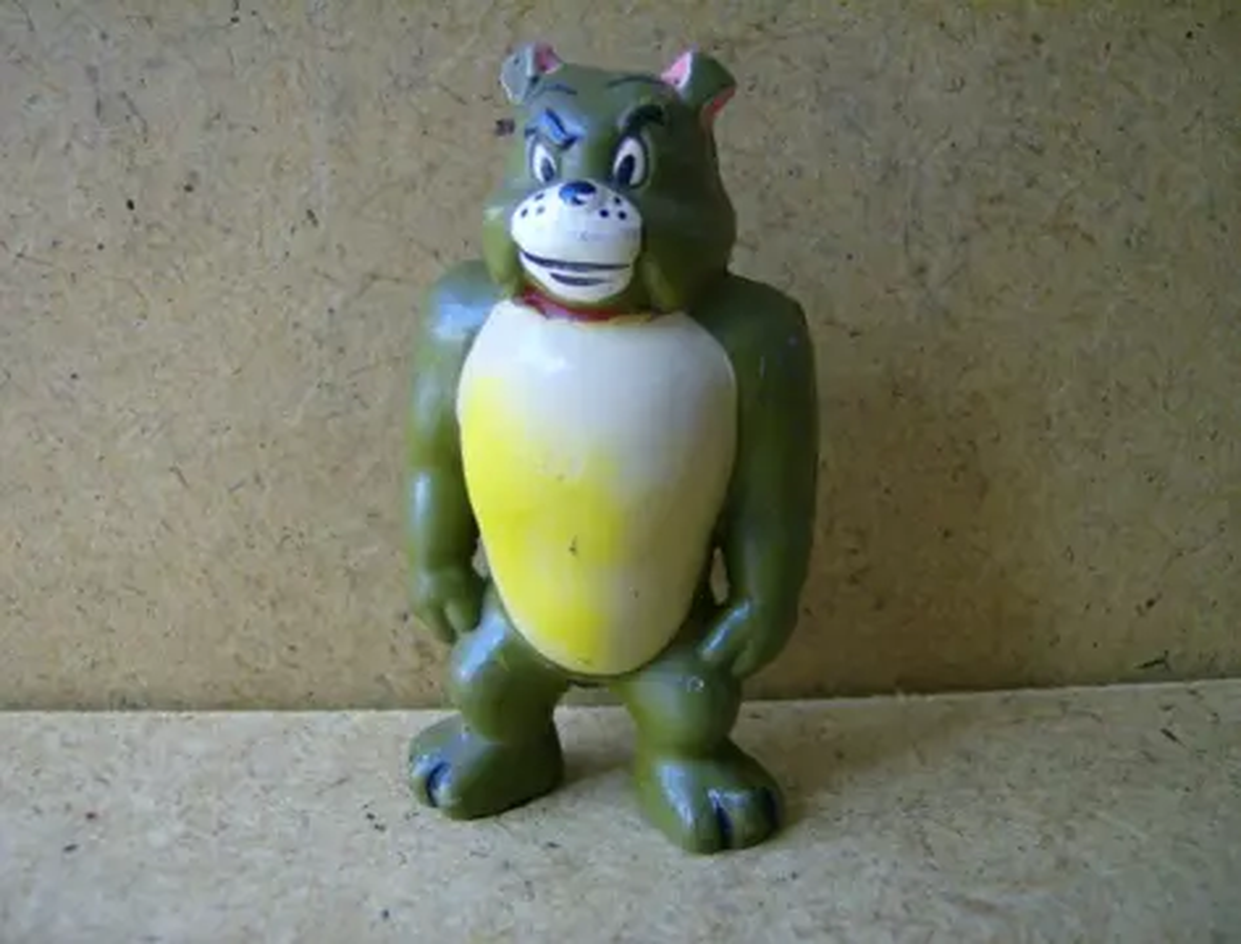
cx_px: 620
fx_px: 1298
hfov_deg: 51.1
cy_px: 472
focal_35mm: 36
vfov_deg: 40.0
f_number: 2.8
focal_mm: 6
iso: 126
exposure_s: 1/64
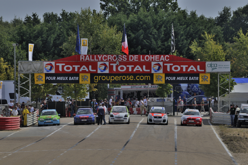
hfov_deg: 6.5
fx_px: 2167
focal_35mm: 315
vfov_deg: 4.4
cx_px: 124
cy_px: 82
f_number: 8
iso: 400
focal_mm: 210
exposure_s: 1/1000
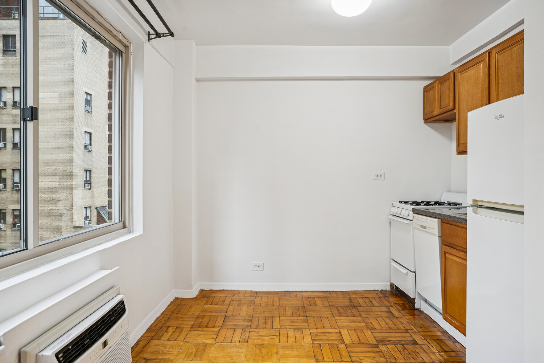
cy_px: 182
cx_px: 272
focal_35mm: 22
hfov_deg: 78.6
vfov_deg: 57.2
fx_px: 332
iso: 100
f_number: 8
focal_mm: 22
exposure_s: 1/3.33
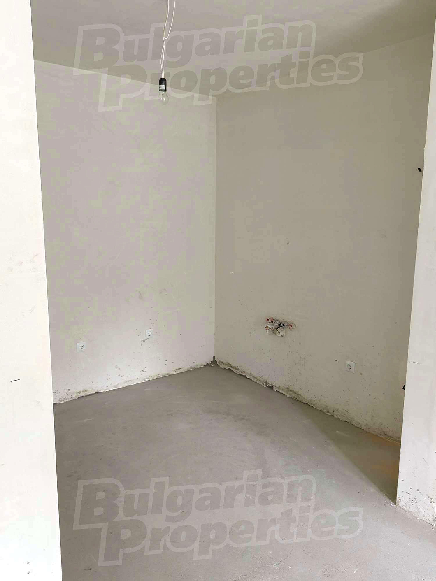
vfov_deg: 65.3
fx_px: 453
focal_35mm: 27
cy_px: 290
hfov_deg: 51.4
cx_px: 218
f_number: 1.9
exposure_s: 1/50
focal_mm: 5.52
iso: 320
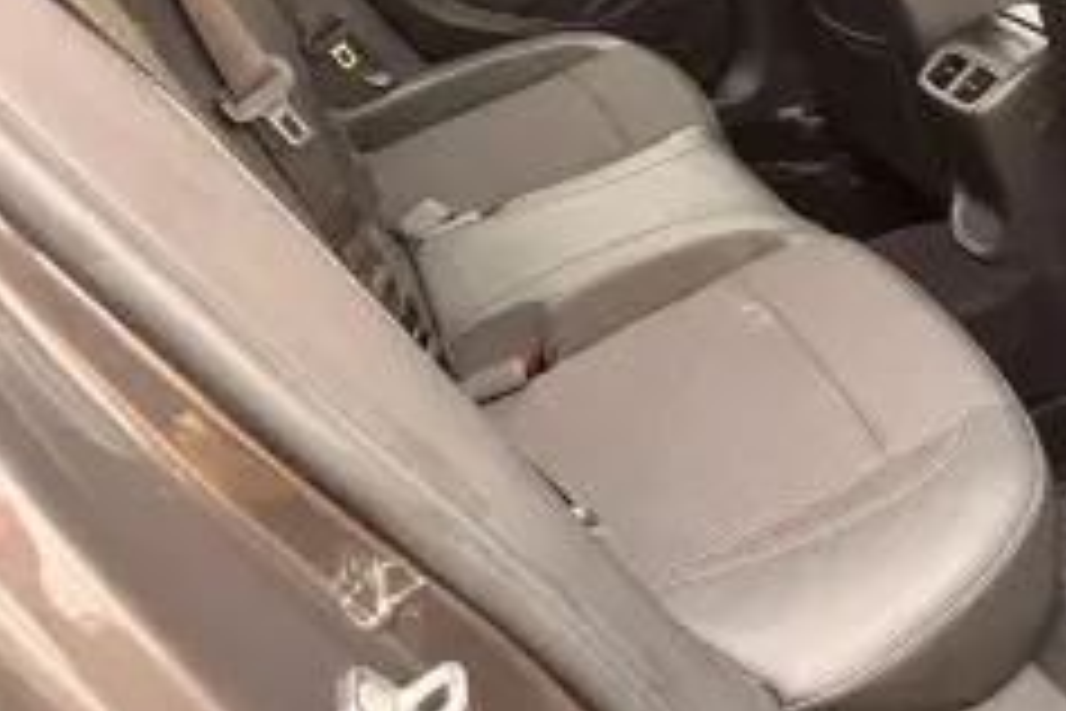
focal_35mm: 41
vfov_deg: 31.6
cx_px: 796
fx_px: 1214
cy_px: 117
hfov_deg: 45.8
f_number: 1.6
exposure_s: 1/60
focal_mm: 5.96
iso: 160
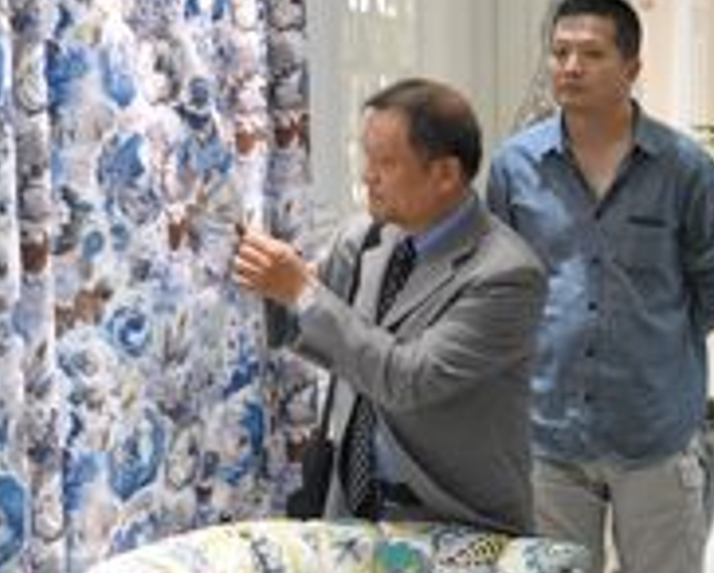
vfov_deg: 13.9
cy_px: 261
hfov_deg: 16.9
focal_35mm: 111
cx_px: 741
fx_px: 2348
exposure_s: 1/30
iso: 360
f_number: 5.6
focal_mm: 30
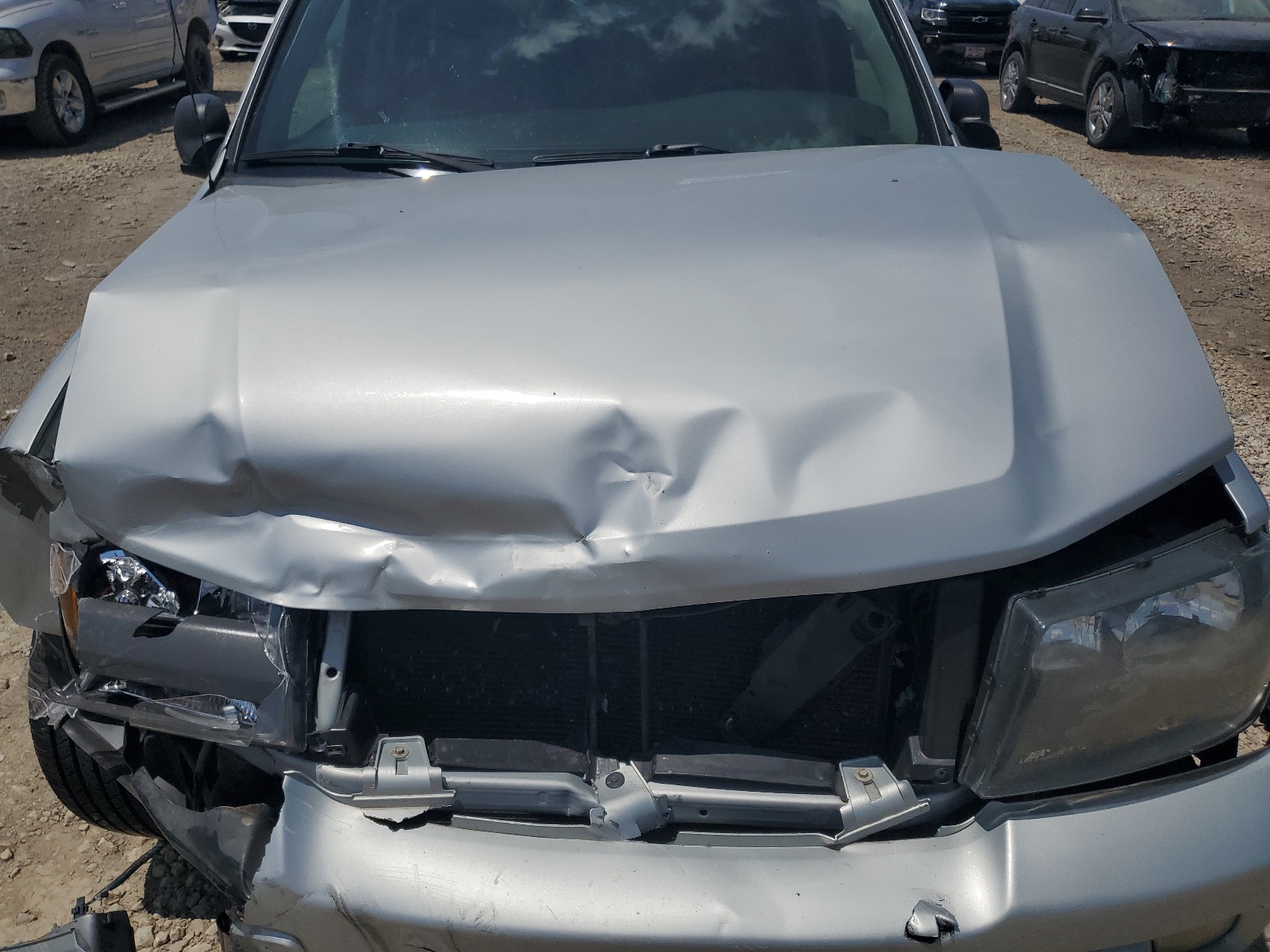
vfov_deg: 53.1
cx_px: 635
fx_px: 954
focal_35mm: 26
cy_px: 476
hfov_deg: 67.3
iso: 52
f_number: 1.5
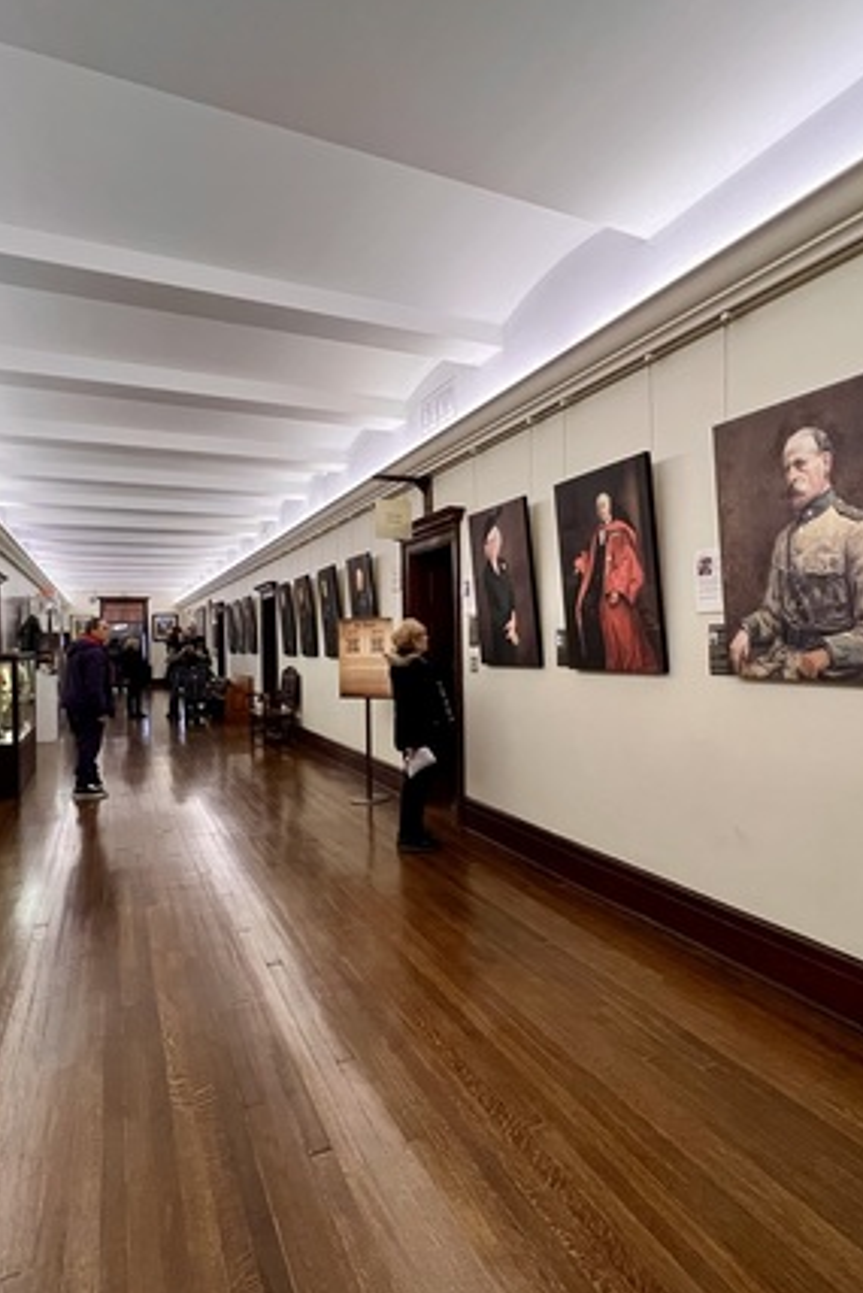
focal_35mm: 19
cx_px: 484
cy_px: 648
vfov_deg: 86.9
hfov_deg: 64.4
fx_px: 683
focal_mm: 1.57
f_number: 1.8
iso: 400
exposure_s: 1/60
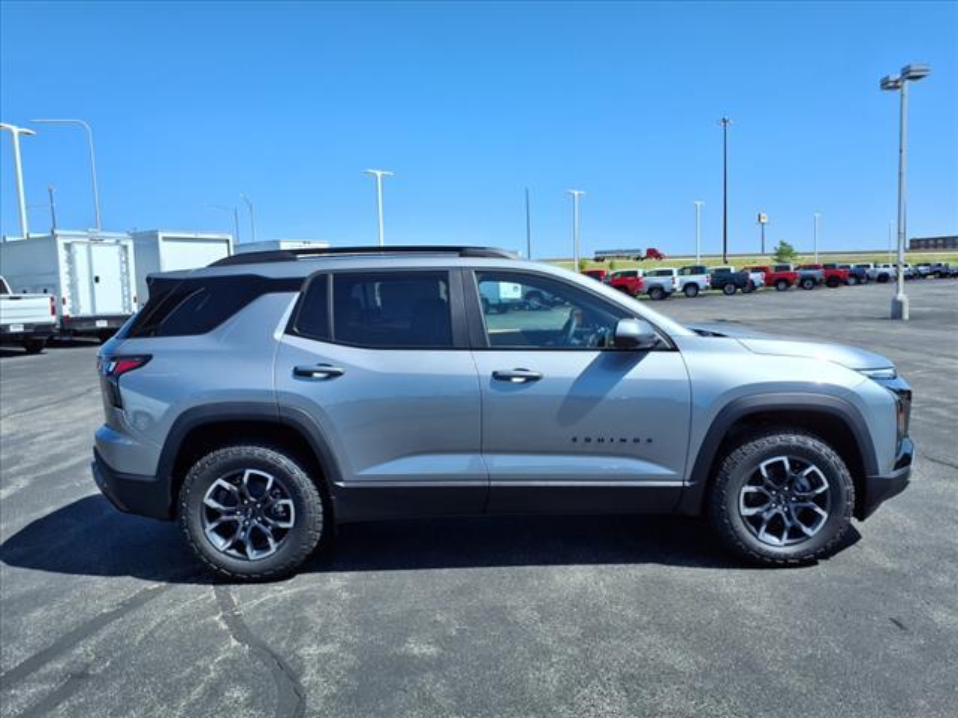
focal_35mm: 27
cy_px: 359
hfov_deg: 65.3
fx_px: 747
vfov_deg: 51.4
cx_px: 479
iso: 40
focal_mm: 3.58
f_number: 1.9
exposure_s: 1/2000
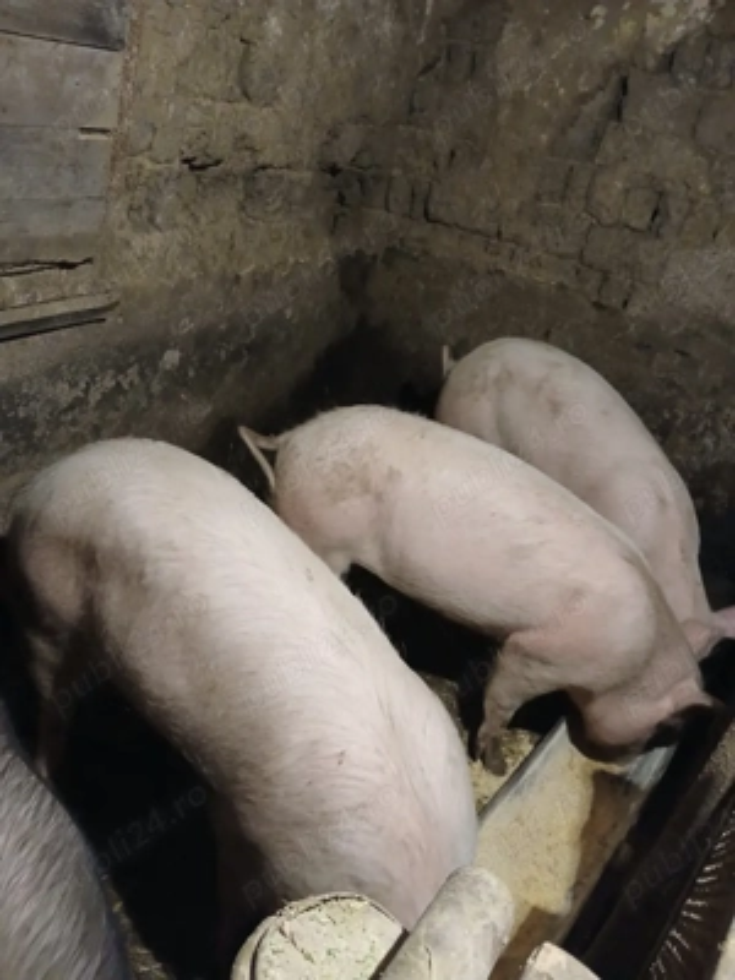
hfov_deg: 53.1
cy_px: 490
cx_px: 368
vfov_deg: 67.3
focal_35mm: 26
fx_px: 736
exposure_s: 1/20
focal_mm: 3.98
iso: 640
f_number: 1.8
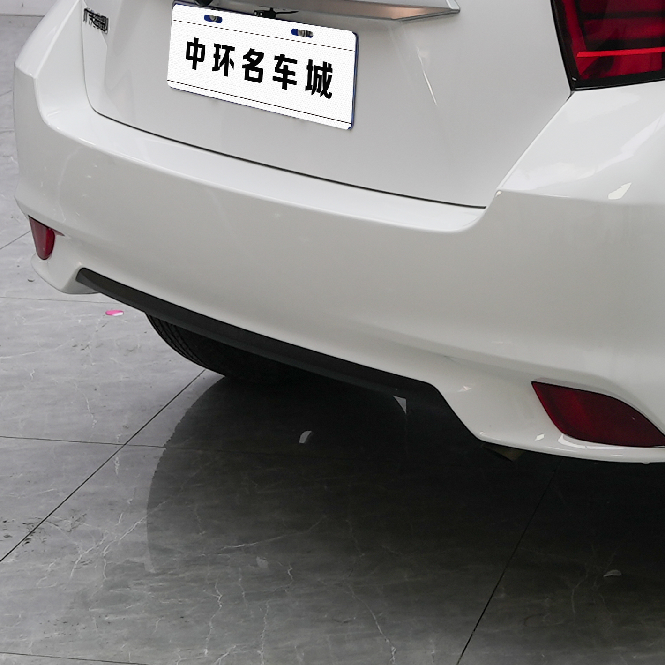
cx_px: 847
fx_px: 1326
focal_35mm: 61
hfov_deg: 24.8
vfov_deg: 27.1
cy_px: 62
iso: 250
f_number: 4
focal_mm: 24
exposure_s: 1/160
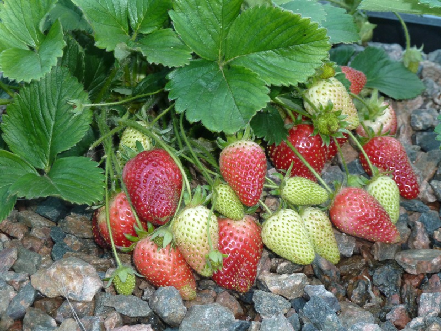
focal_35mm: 78
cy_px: 166
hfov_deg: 25.0
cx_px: 220
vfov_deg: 18.9
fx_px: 994
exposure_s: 1/40
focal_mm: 12.8
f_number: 4.2
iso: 250
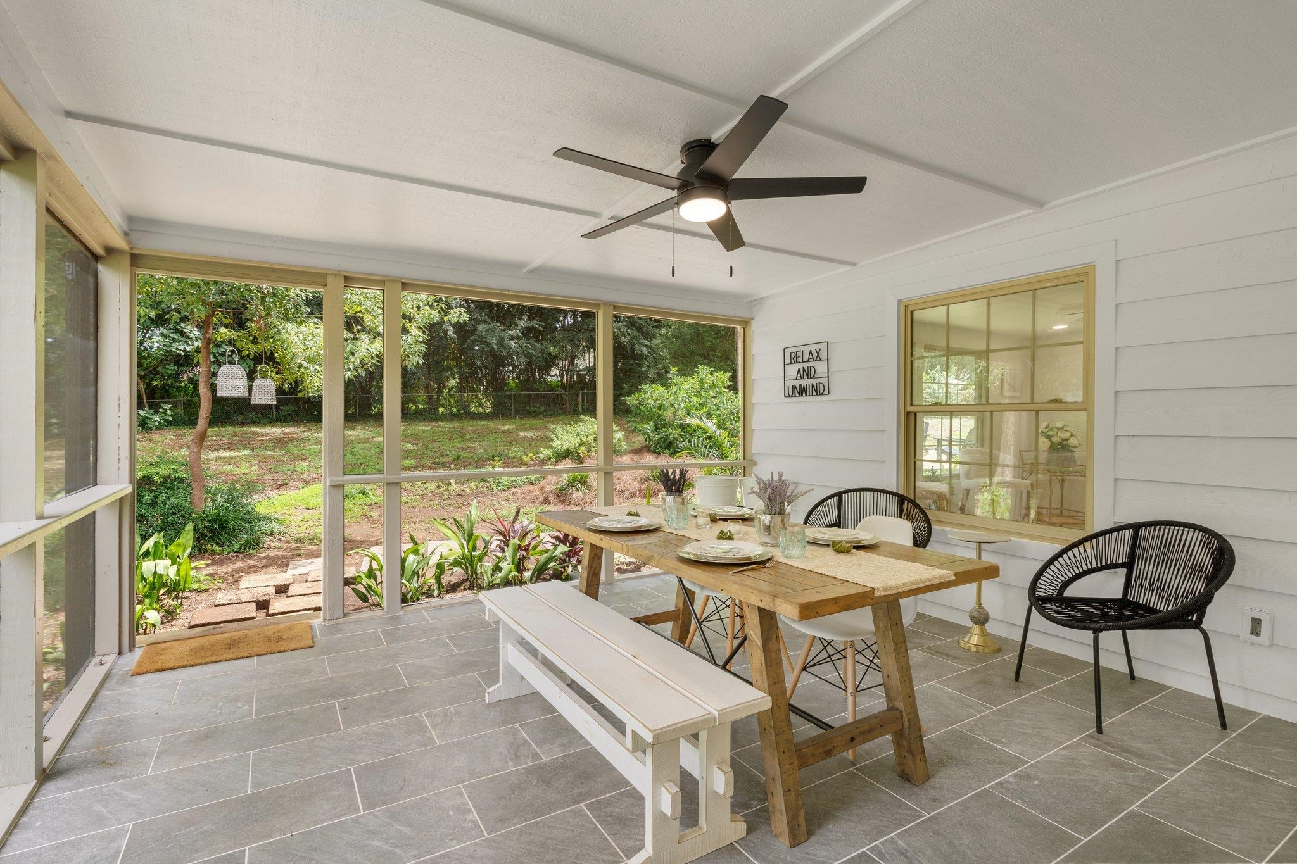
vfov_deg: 70.4
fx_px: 612
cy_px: 432
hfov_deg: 93.3
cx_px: 648
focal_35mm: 17
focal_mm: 17
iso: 100
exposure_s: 1/2
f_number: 9
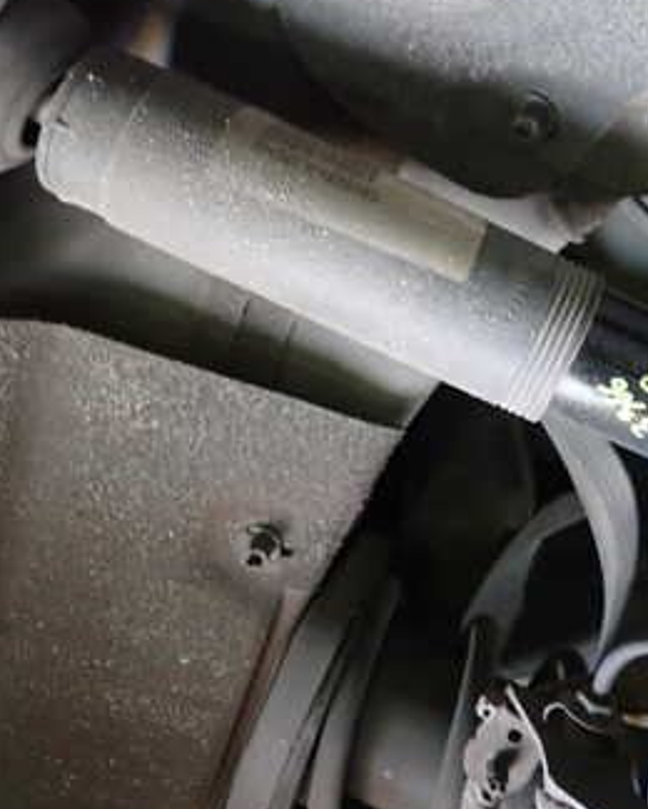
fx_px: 1079
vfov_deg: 41.0
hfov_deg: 32.7
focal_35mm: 45
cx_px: 498
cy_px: 324
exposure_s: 1/25
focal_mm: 4.5
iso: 800
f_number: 2
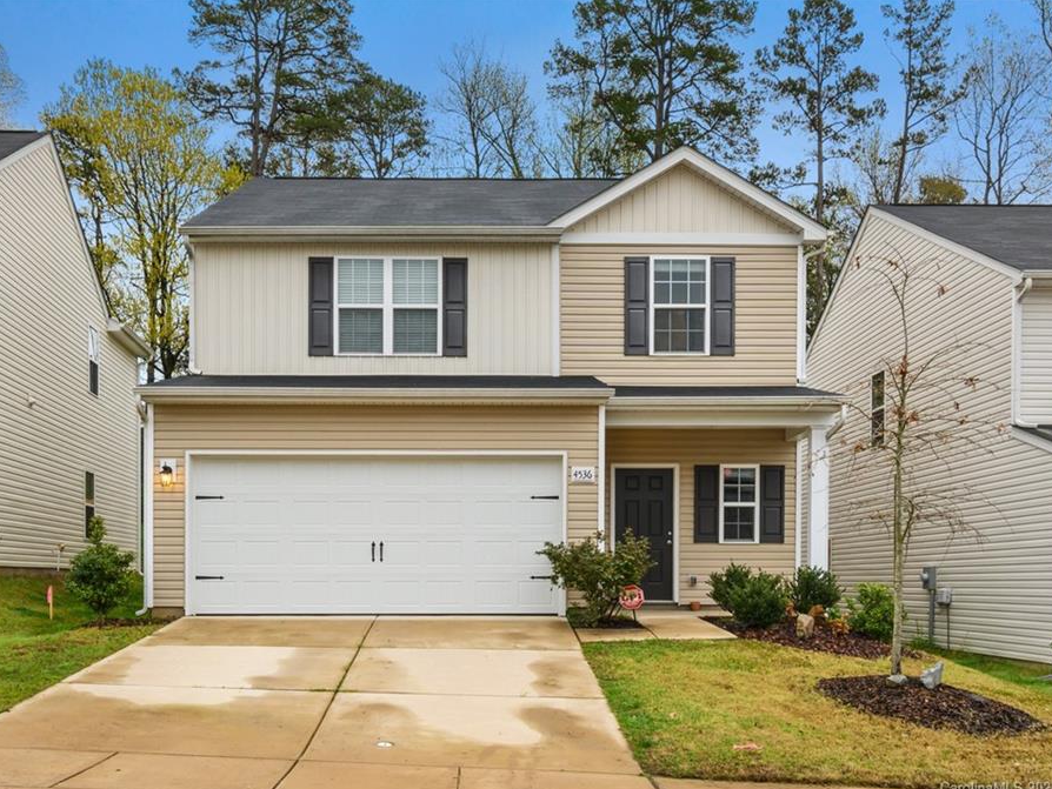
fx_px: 1003
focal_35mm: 33
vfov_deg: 43.0
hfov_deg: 55.2
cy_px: 398
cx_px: 465
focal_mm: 20
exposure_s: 1/15
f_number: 14
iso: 500
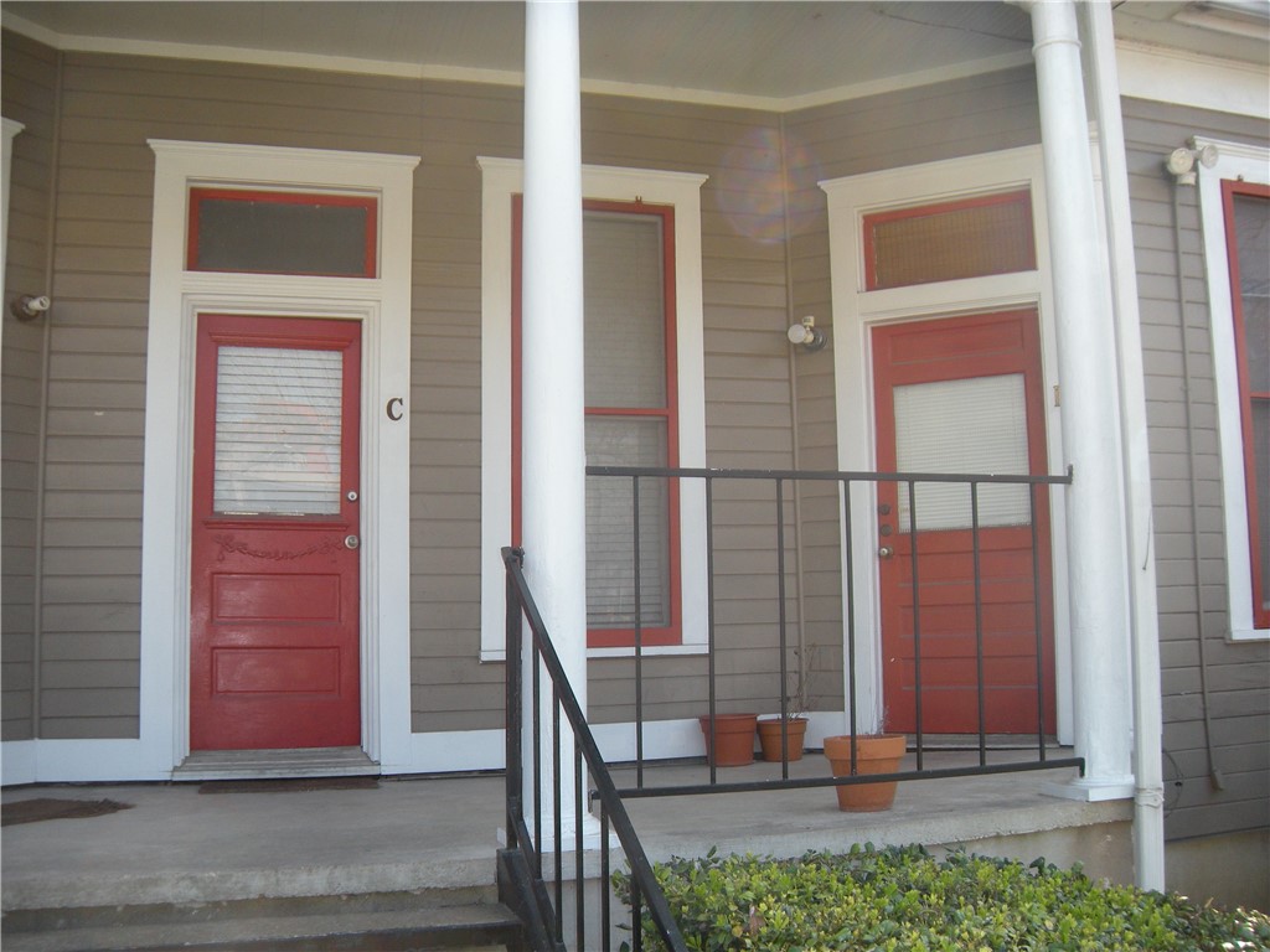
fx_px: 1284
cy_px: 476
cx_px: 635
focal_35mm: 35
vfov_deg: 40.7
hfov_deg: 52.6
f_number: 3.8
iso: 89
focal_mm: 5.9
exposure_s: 1/205
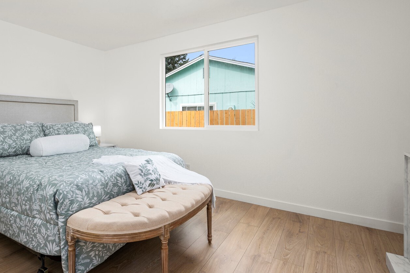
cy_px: 119
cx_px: 162
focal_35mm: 19
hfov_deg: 85.8
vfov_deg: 64.2
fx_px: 216
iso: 200
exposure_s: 1/40
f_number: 6.3
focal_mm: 14
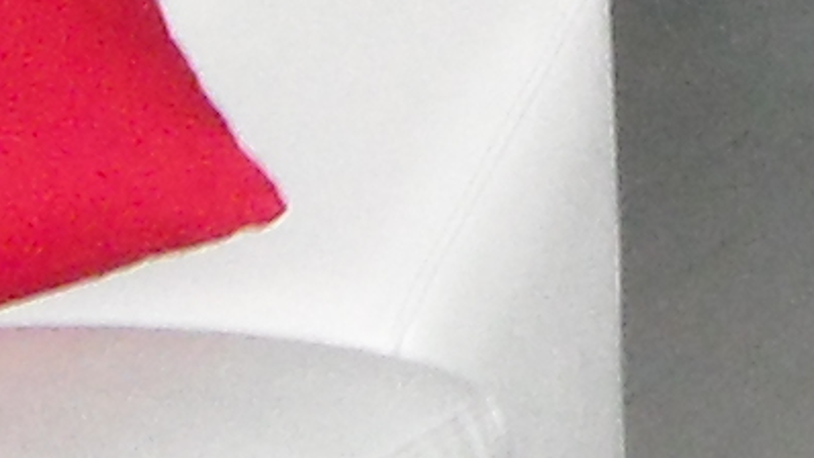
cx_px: 1074
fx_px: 6347
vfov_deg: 4.0
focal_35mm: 294
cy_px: -1088
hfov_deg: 7.3
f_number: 2.8
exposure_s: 1/60
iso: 400
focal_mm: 5.7
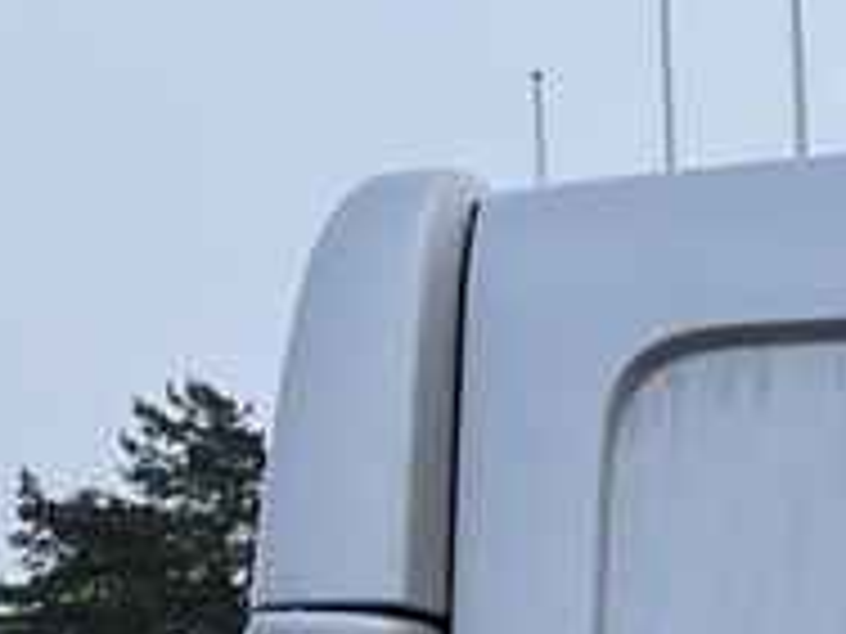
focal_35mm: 214
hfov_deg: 8.6
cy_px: 1308
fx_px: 5230
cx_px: 1822
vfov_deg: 6.7
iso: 32
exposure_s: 1/368
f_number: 1.8
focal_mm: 3.99
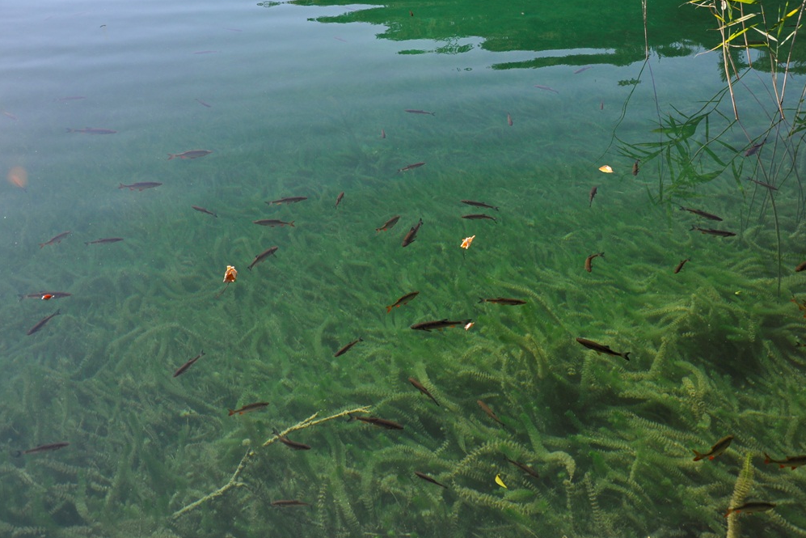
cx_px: 411
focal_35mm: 40
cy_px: 268
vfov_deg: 33.4
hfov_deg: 48.4
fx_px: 896
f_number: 5.6
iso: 320
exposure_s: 1/125
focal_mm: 26
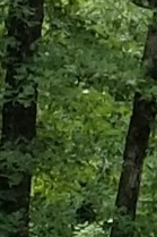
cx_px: -463
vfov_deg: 4.1
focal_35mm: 497
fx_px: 3256
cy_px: 311
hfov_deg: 2.7
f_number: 2.4
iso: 25
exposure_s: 1/197
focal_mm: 6
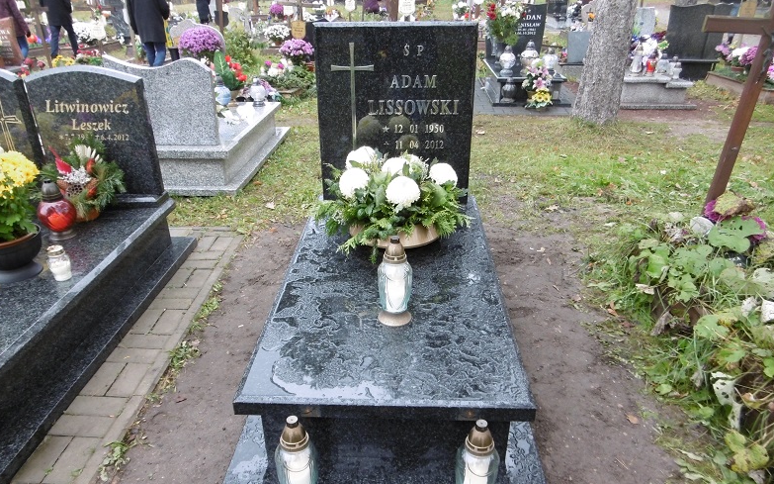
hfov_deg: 70.4
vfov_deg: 47.3
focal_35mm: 26
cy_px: 291
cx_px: 384
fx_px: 548
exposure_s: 1/100
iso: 100
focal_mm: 4.3
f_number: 3.1
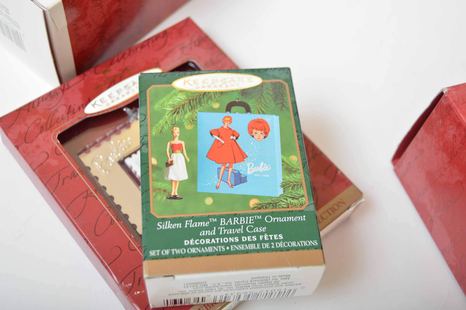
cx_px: 233
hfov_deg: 41.1
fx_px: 621
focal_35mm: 48
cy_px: 155
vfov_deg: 28.0
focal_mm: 32
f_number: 4.5
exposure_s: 1/200
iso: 200
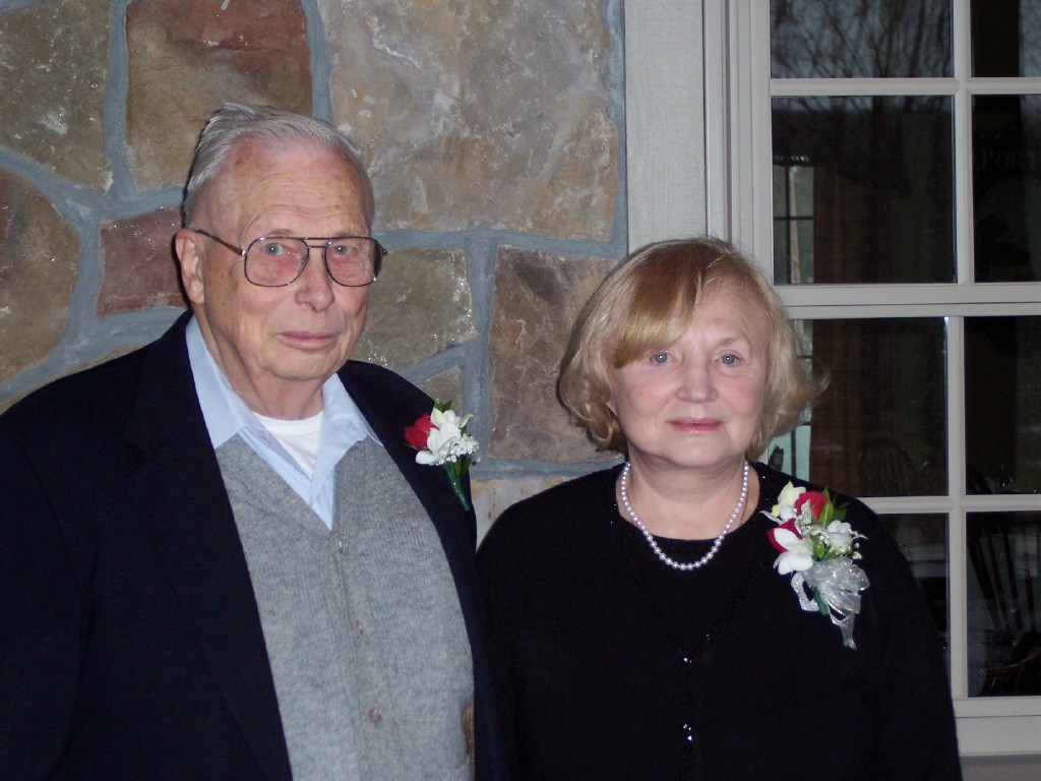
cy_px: 390
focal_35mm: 104
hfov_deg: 18.9
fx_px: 3128
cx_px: 520
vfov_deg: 14.2
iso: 140
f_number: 4.8
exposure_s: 1/125
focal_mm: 21.3
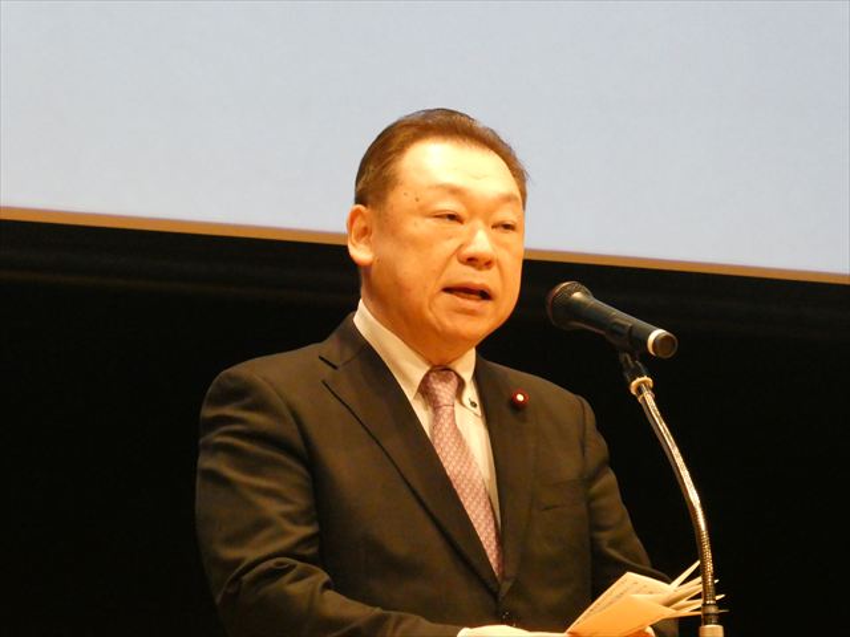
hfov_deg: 7.9
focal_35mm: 250
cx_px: 425
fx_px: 6139
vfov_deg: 5.9
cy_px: 318
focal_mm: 44.8
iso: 1600
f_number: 5.6
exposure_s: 1/60
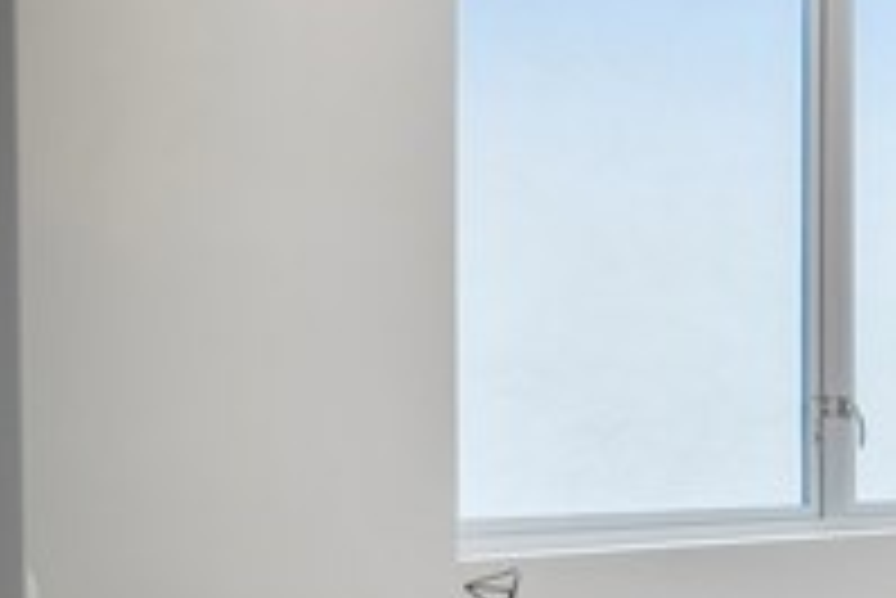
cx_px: 1387
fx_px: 1445
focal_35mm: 58
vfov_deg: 23.1
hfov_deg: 25.1
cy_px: 465
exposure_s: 1/50
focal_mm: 18
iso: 125
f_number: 8
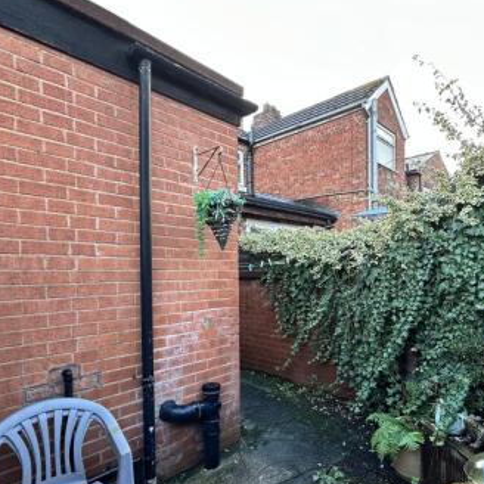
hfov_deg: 68.7
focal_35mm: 22
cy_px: 280
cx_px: 299
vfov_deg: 69.2
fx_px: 348
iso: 160
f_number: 2.2
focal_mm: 2.22
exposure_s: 1/99
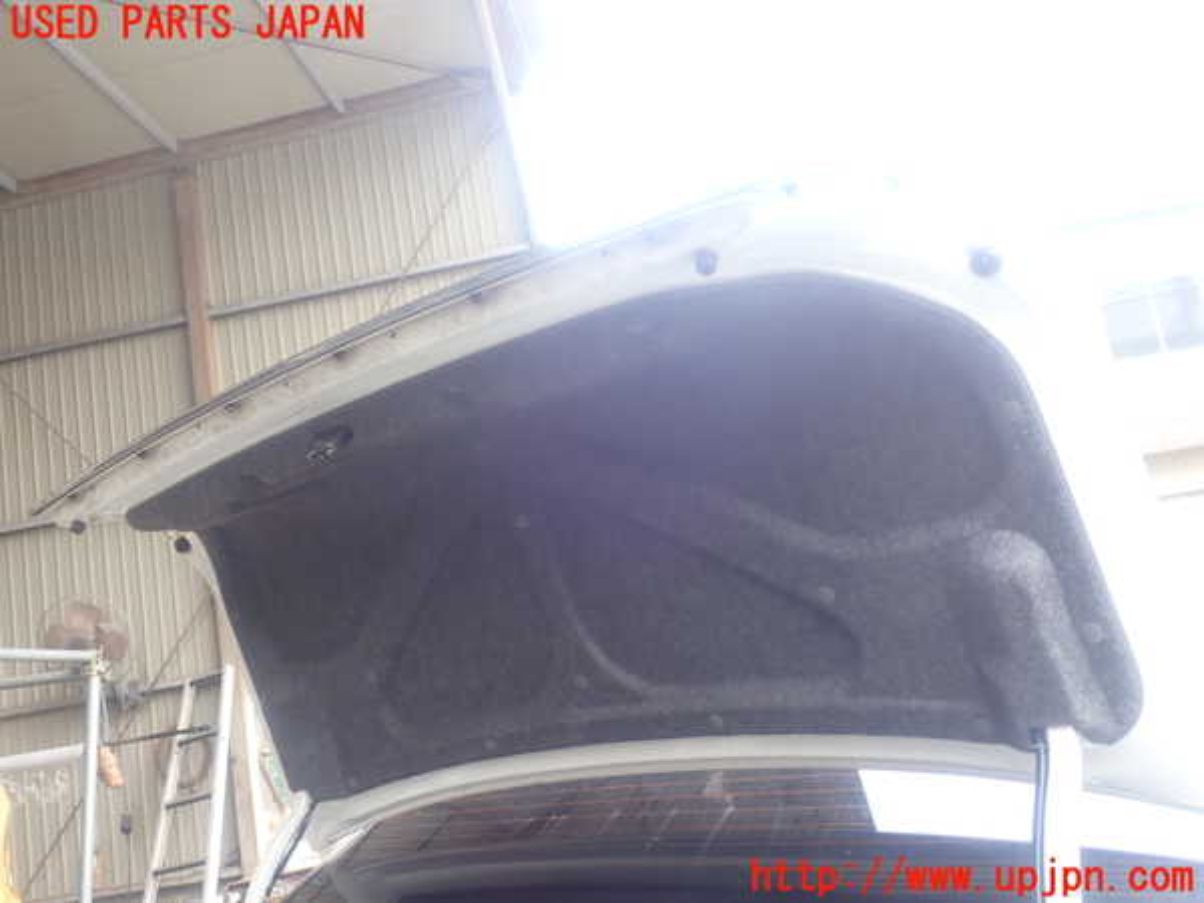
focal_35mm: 30
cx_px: 602
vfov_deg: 46.8
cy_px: 452
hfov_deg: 60.0
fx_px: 1043
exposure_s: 1/60
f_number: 3.2
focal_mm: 5.4
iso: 100
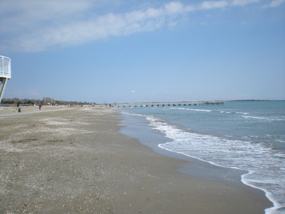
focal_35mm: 38
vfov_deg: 37.8
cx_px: 142
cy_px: 107
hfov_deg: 49.0
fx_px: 313
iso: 64
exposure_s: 1/595
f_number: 4.6
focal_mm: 6.3
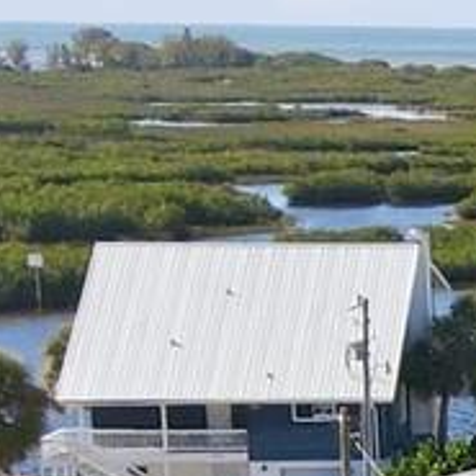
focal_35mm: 183
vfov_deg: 9.5
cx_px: 1503
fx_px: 2847
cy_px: 535
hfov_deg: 8.0
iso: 100
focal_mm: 4.5
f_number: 2.8
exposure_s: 1/160
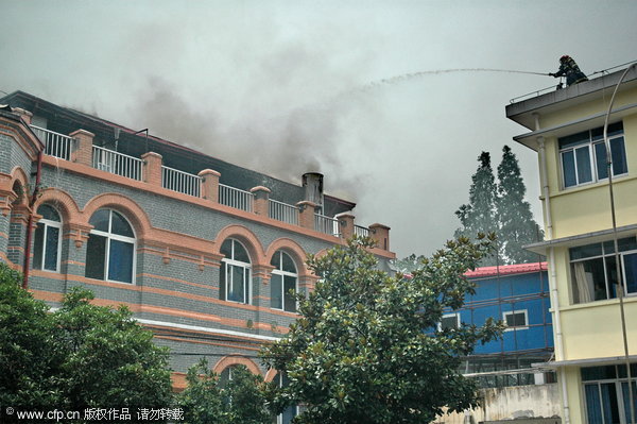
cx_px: 318
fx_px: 902
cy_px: 212
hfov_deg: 38.9
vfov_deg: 26.4
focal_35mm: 51
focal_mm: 34
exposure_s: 1/5000
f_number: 4.2
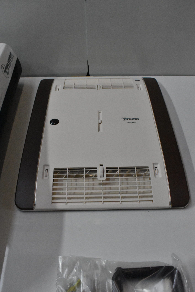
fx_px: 268
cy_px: 146
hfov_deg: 40.0
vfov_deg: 57.2
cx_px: 98
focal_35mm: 33
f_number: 8
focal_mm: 22
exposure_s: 1/250
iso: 6400
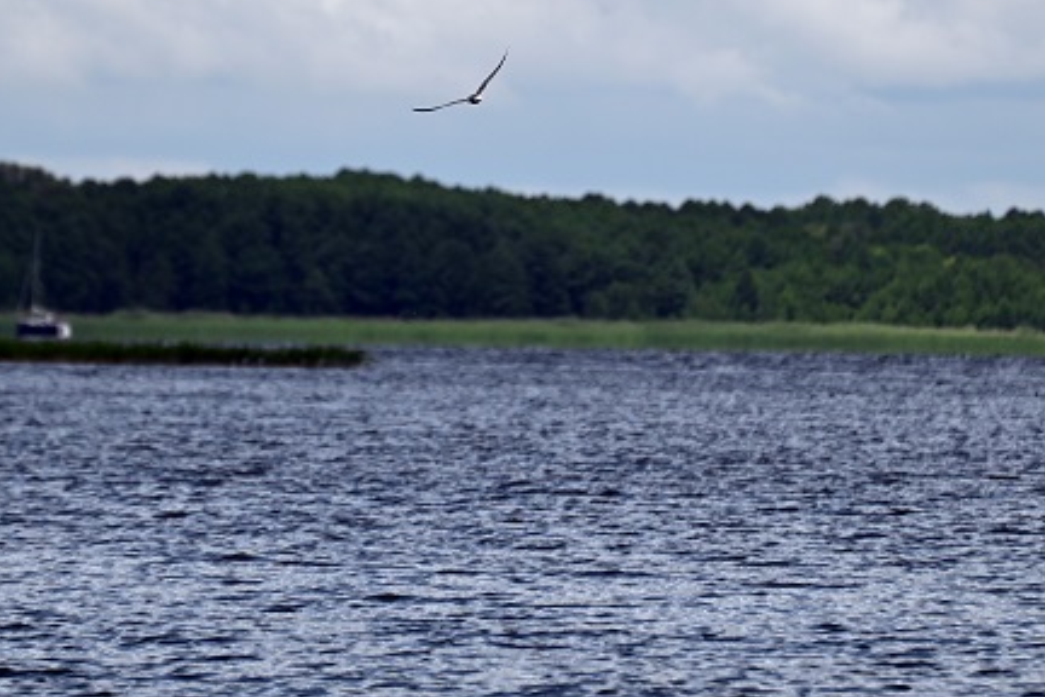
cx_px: 539
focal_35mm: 660
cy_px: 109
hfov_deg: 3.1
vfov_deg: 2.1
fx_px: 19157
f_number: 5.6
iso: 100
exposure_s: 1/1000
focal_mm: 300
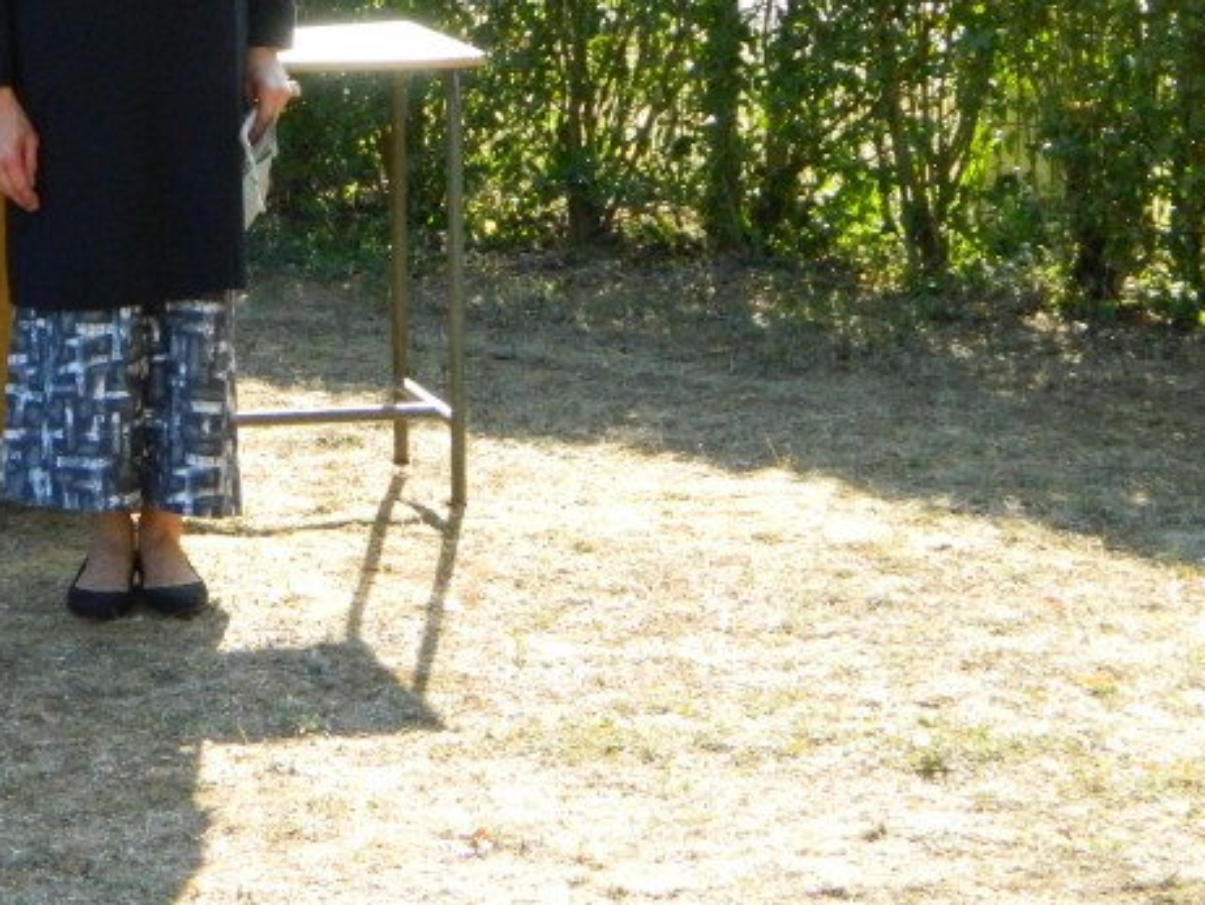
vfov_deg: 9.5
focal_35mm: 155
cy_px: -10
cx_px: 94
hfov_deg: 12.6
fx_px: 5398
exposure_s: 1/400
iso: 320
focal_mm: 12.6
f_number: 4
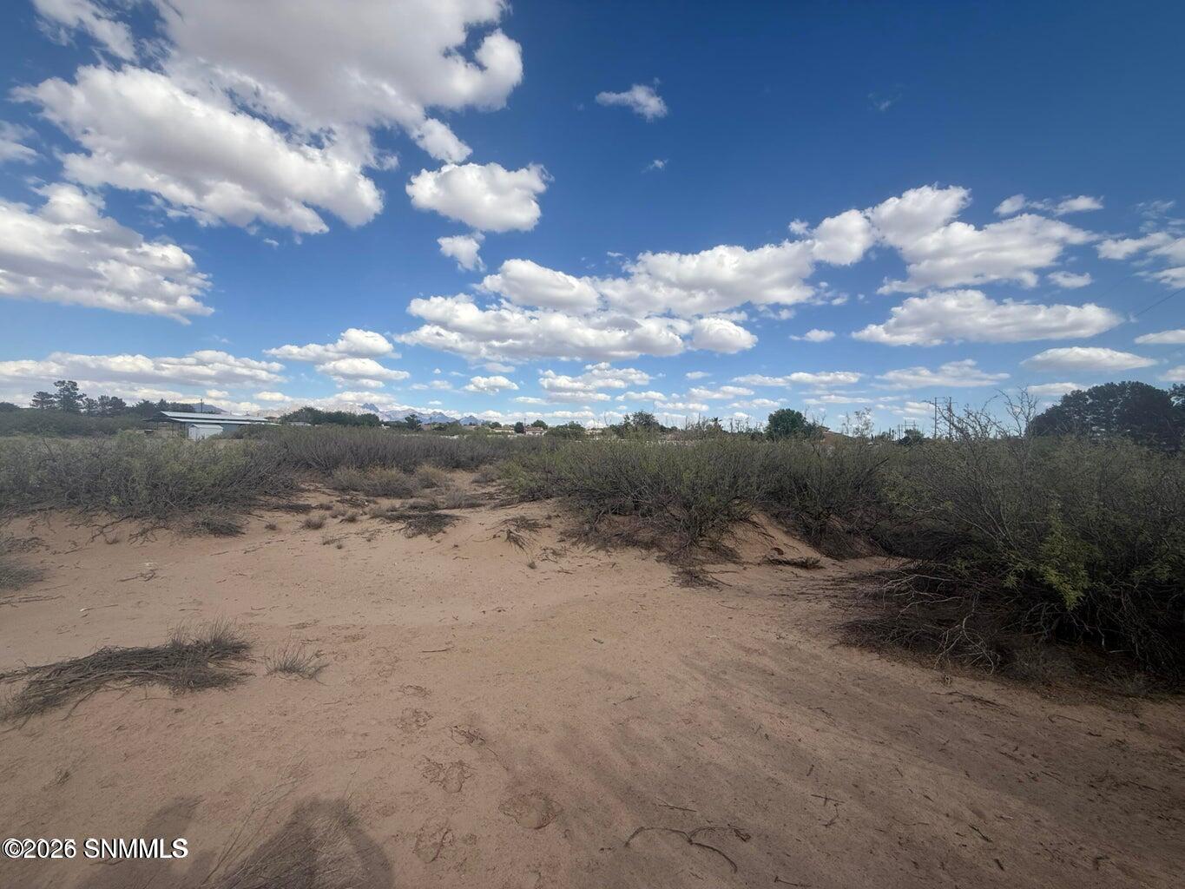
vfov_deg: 85.7
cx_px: 592
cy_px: 444
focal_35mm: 14
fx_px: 479
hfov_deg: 102.1
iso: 50
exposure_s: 1/2611
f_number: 2.2
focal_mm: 2.22
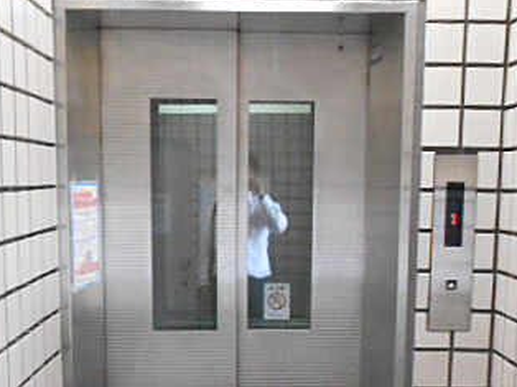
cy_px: 310
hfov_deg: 36.2
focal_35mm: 53
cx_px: 240
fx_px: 791
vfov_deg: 27.0
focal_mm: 4.6
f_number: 3.2
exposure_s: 1/30
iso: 800
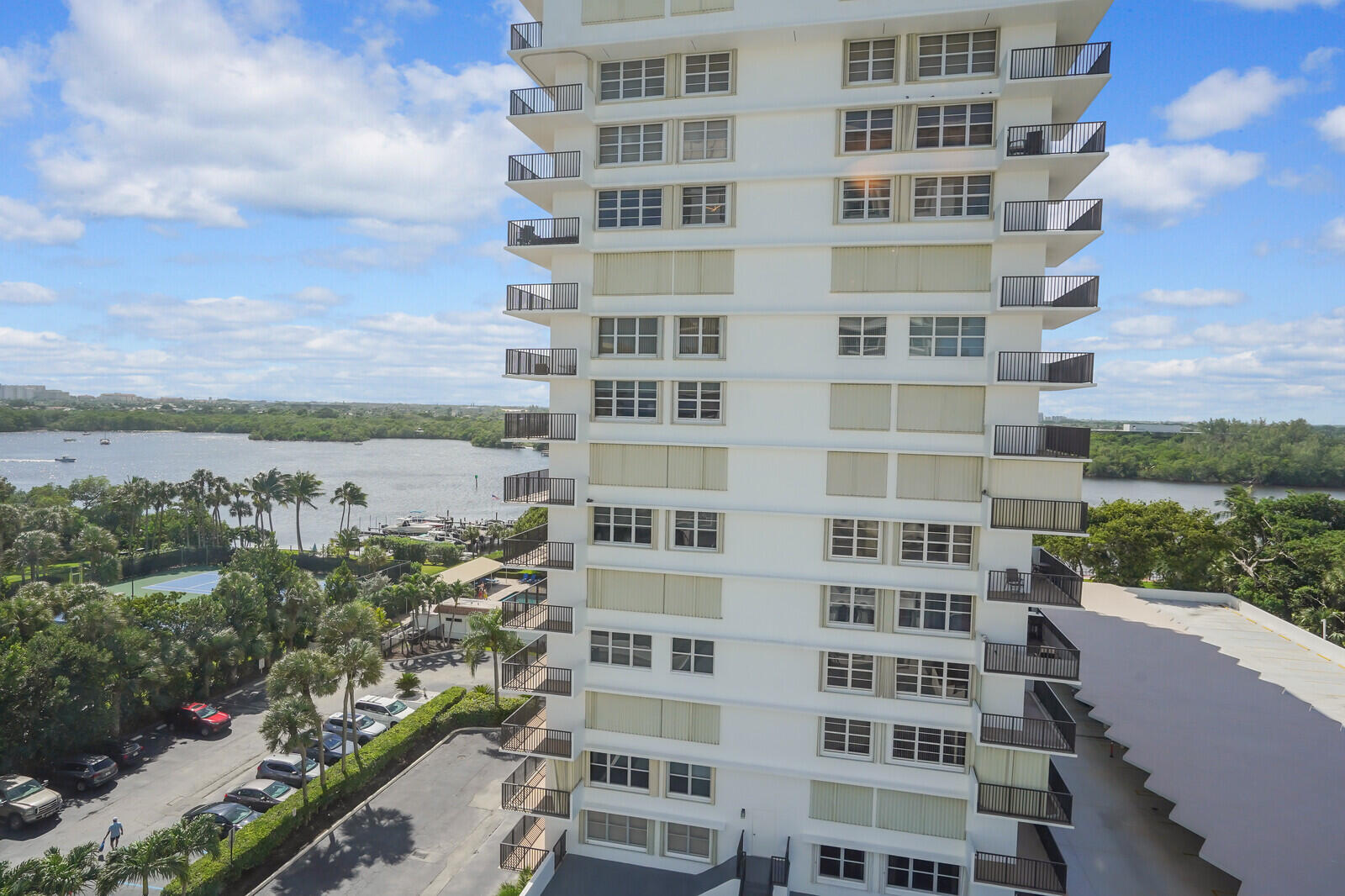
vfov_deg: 61.9
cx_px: 672
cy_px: 448
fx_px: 747
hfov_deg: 84.0
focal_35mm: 20
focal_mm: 20
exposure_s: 1/1250
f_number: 8
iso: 800
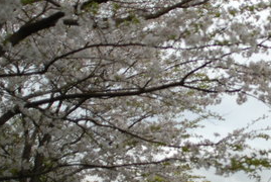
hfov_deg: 29.1
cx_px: 233
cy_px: 83
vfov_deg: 20.4
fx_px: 505
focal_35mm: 67
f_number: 1.8
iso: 160
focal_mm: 24
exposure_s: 1/1000
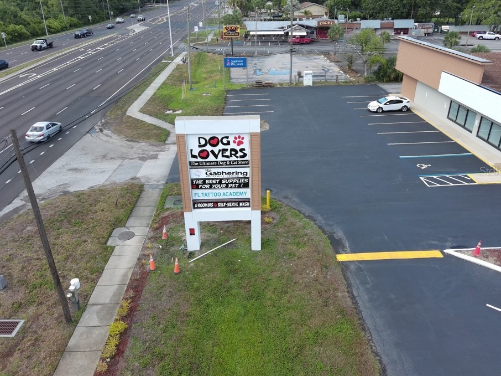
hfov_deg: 67.3
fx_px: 376
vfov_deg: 53.0
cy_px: 171
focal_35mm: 26
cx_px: 249
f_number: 1.9
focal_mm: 6.67
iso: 102
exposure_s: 1/759
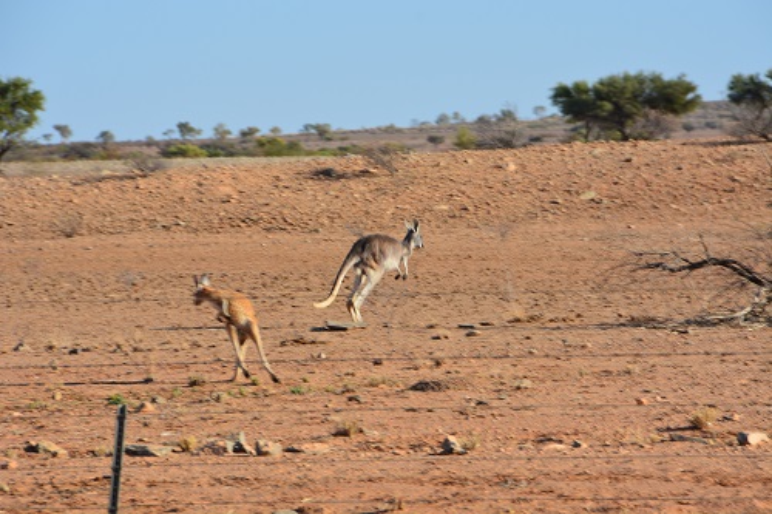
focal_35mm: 300
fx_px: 6431
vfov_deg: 4.6
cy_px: 257
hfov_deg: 6.9
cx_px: 386
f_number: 11
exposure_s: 1/125
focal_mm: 200
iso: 110
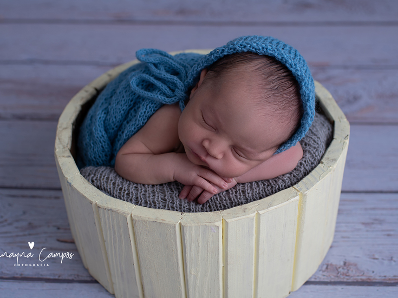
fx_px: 632
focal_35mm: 55
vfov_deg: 26.5
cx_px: 207
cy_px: 161
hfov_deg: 34.9
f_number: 2.8
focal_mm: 35
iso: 50
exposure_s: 1/200
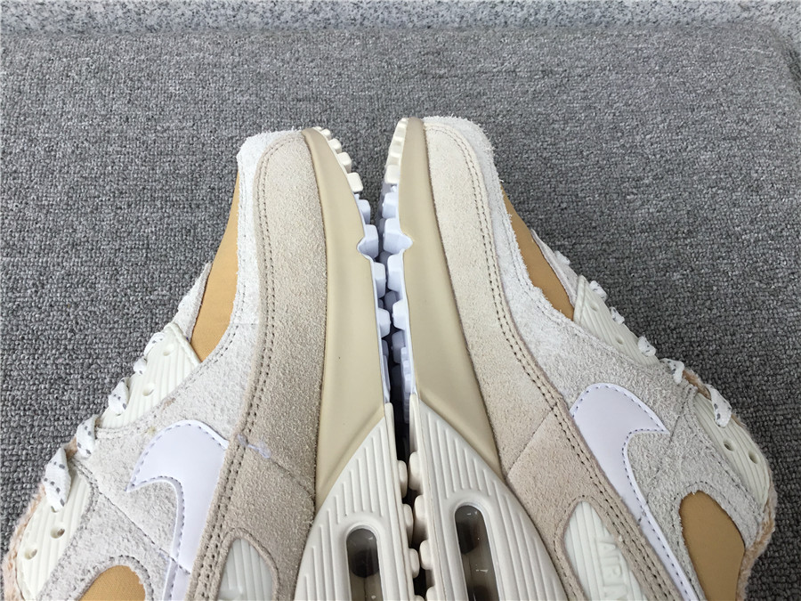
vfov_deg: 45.4
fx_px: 717
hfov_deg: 58.4
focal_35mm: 31
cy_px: 300
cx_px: 400
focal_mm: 3.3
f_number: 2.4
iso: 25
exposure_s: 1/212
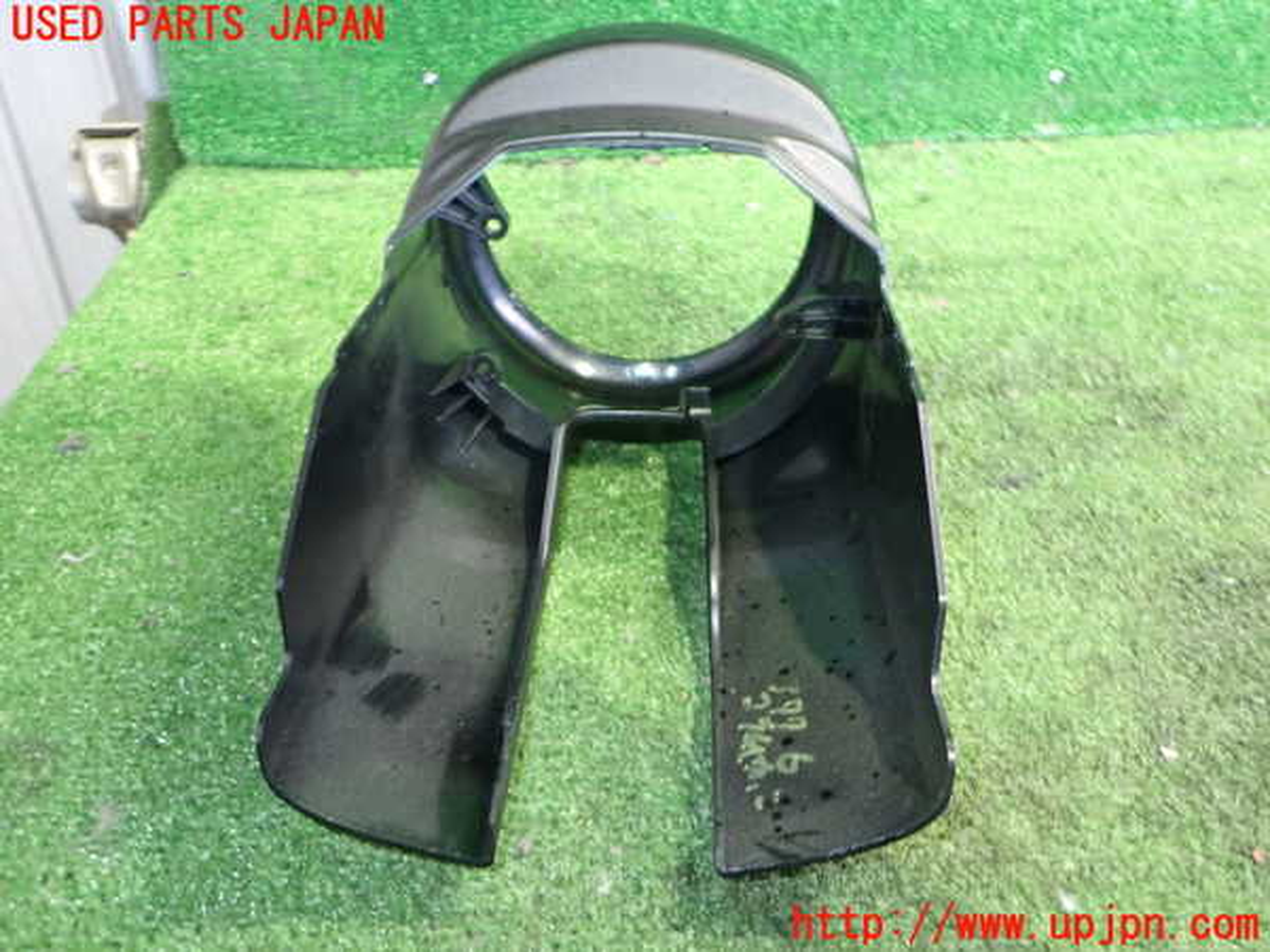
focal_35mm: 30
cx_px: 635
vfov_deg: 46.8
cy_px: 476
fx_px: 1101
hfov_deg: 60.0
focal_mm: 5.4
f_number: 2.3
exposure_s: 1/25
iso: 800
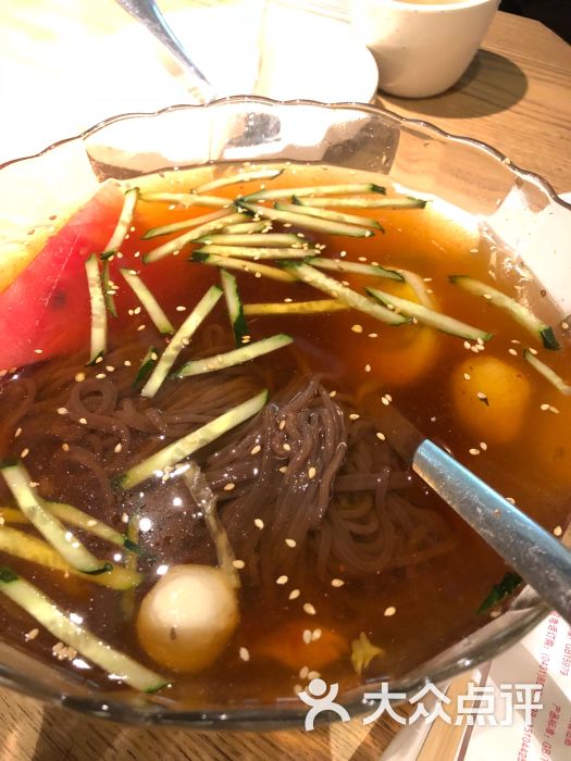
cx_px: 286
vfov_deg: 63.4
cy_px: 380
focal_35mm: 28
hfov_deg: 49.7
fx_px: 616
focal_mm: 3.99
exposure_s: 1/15
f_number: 1.8
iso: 100
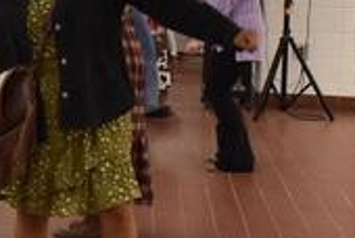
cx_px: -334
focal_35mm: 155
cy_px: 6
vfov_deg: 8.8
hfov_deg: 11.9
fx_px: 1531
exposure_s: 1/40
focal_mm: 22
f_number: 7.1
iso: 900
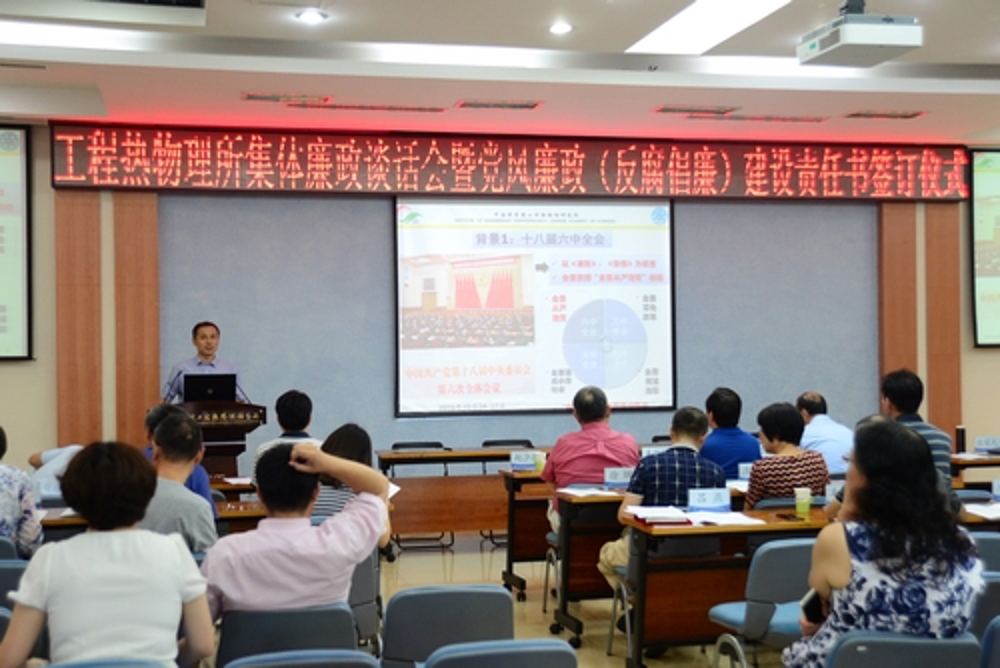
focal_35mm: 42
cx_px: 500
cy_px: 334
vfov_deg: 31.9
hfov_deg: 46.4
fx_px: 1167
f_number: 3.5
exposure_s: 1/160
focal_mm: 42
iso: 2000
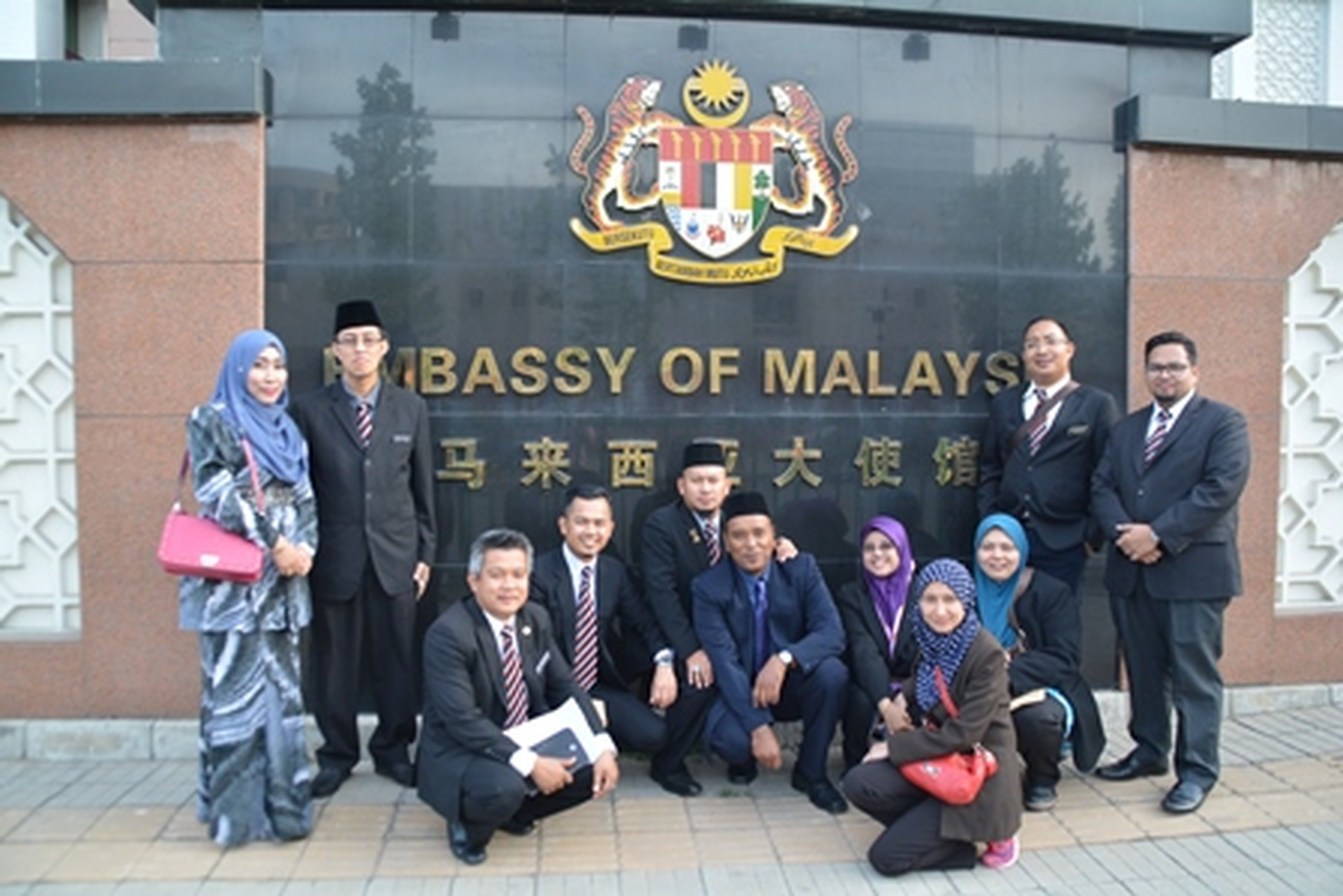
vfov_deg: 48.0
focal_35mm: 27
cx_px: 672
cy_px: 448
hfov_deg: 67.4
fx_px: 1008
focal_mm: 18
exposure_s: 1/100
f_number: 5
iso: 400
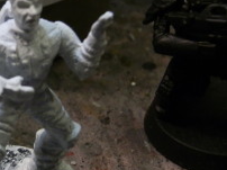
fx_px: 1061
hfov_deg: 11.9
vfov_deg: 9.1
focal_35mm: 162
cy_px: 66
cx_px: -61
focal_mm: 10.99
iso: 200
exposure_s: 1/30
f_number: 3.7
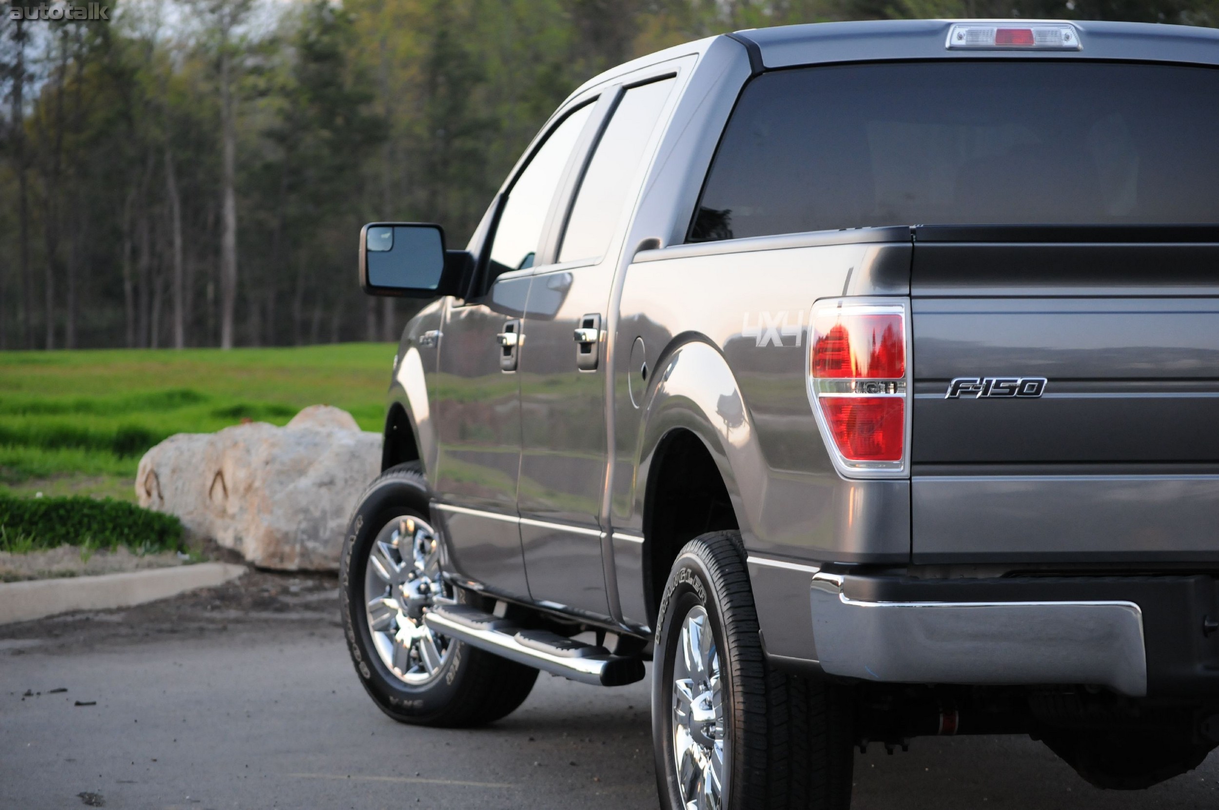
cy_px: 405
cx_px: 610
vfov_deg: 11.1
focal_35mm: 123
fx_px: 4160
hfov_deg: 16.7
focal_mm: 82
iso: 800
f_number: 4.2
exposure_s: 1/80
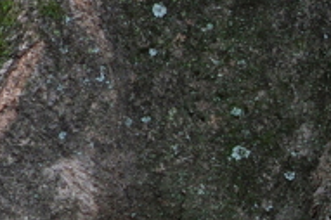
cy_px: 265
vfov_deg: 2.4
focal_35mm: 562
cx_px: 627
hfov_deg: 3.6
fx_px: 5163
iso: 100
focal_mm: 70
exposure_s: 1/160
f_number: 4
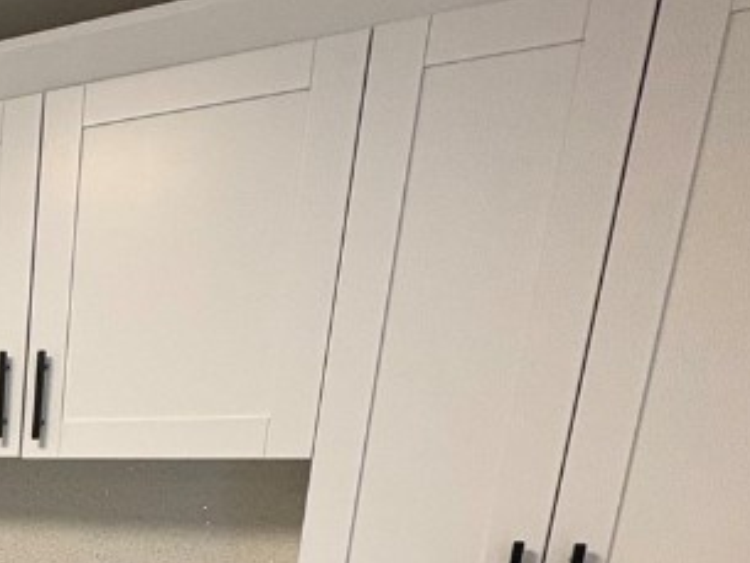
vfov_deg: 27.1
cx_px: -334
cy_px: 683
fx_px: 1019
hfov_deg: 28.6
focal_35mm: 47
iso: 250
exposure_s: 1/60
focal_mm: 2.22
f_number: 2.2
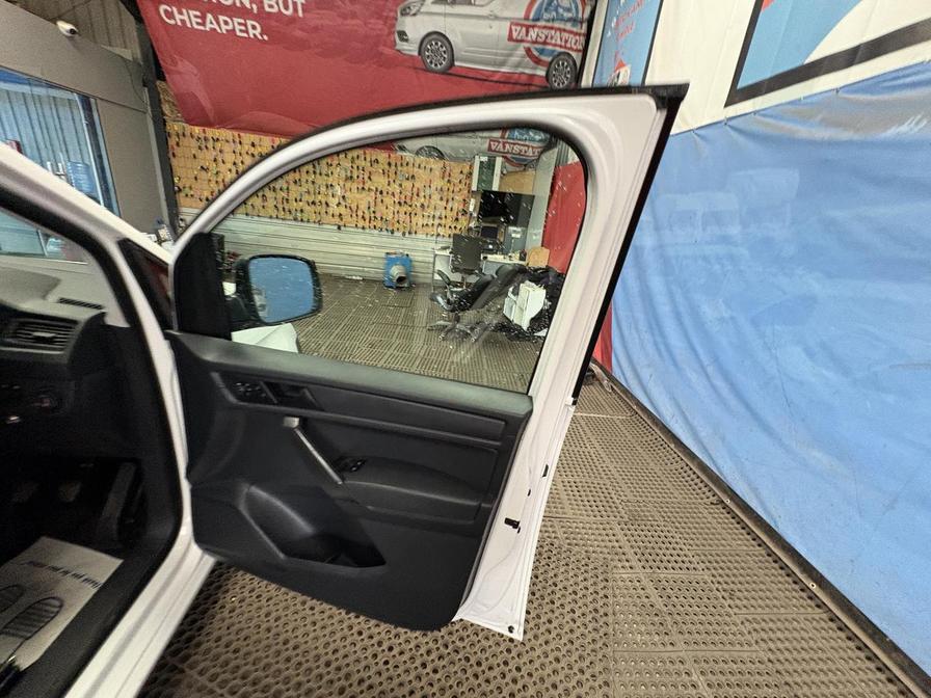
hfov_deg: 102.1
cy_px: 349
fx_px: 377
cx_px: 466
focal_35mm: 14
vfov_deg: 85.7
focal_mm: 2.22
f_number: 2.2
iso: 400
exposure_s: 1/50
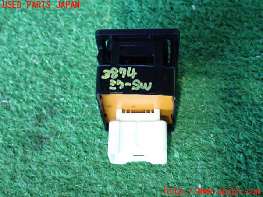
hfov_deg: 31.2
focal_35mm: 62
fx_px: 471
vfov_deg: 23.7
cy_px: 98
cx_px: 132
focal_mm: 11.09
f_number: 3.6
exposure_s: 1/20
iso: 800
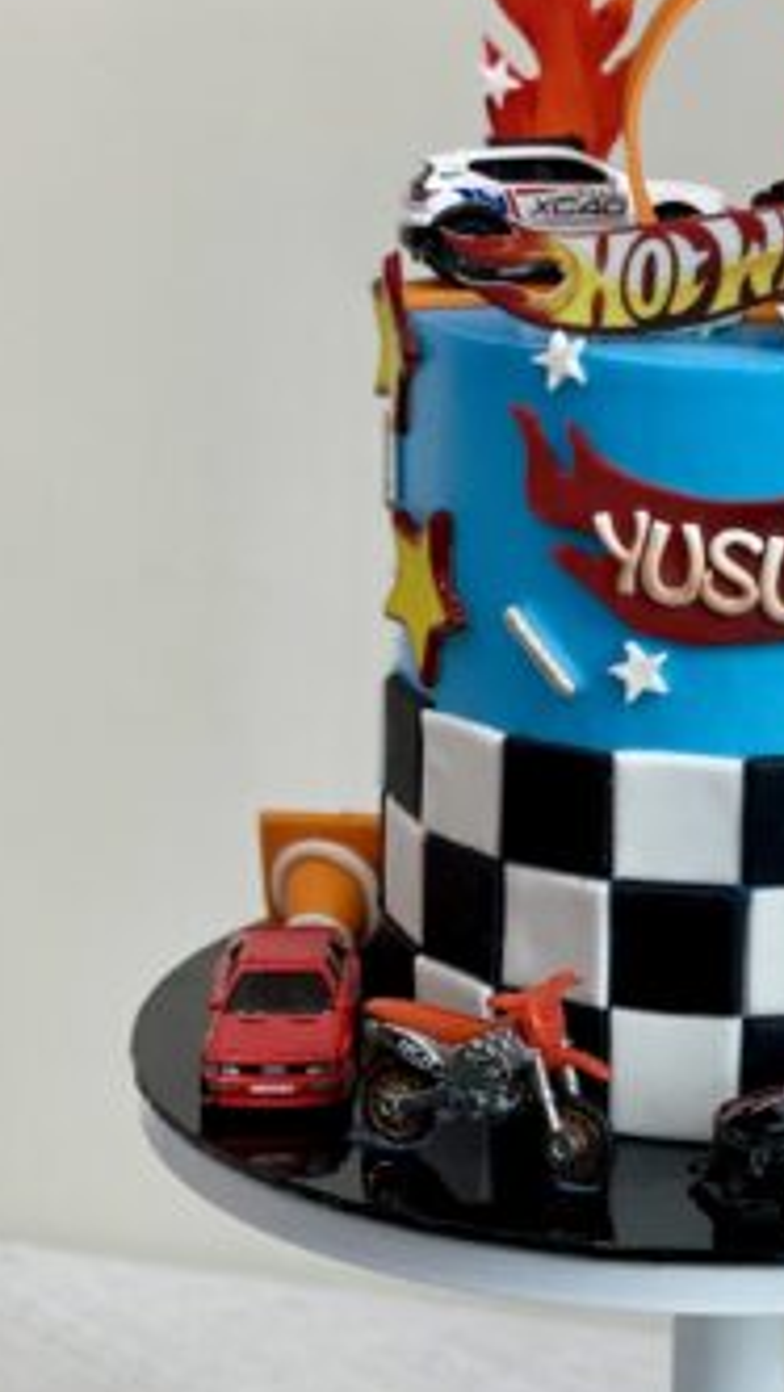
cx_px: 742
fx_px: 4135
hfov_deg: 10.8
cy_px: 421
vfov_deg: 19.0
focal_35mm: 112
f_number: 2.2
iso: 80
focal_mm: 7.5
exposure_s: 1/100
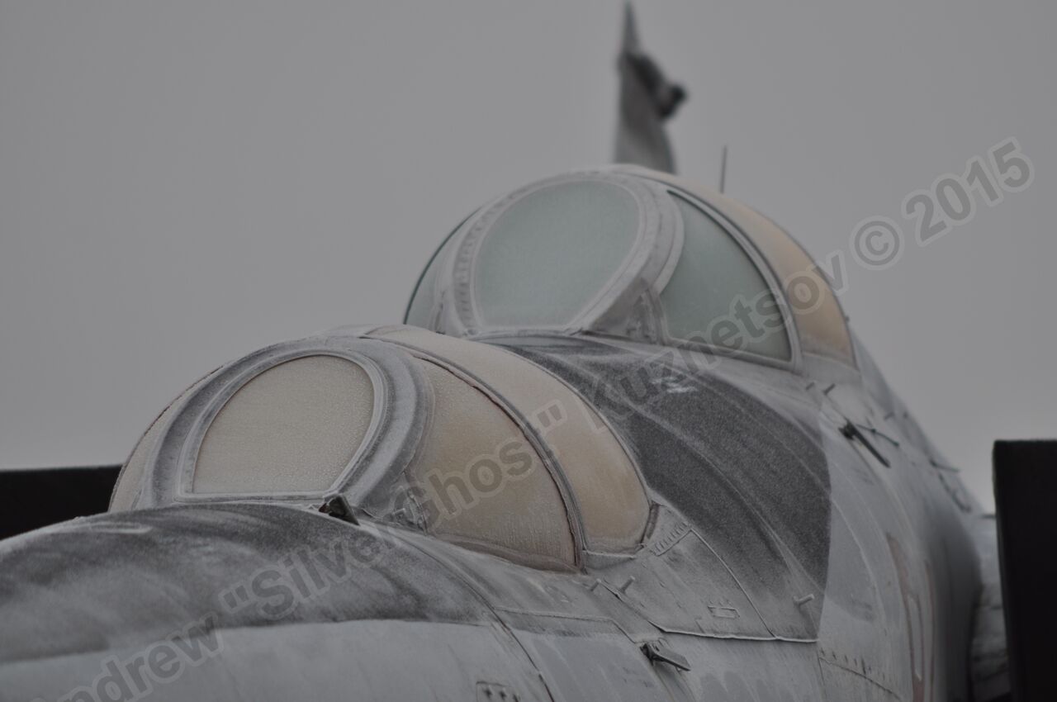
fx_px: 9237
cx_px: 528
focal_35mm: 315
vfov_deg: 4.4
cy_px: 351
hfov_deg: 6.5
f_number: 5.6
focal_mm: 210
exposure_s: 1/320
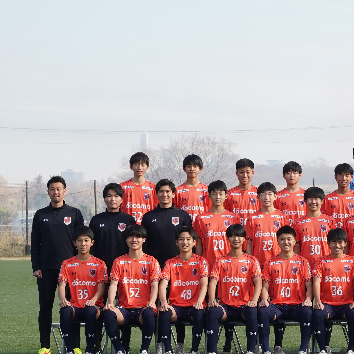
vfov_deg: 8.6
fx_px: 2349
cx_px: 504
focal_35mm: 203
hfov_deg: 8.5
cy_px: 148
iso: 320
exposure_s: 1/250
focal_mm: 70
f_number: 11
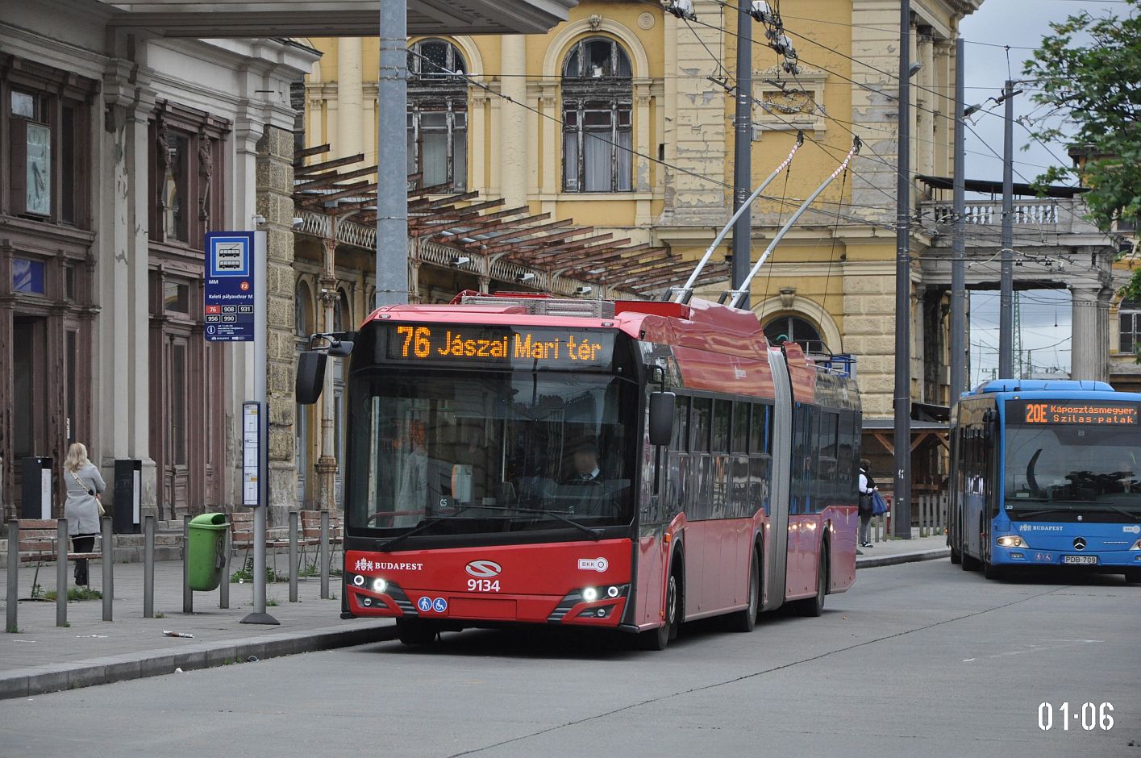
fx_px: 4986
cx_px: 570
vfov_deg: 8.7
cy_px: 379
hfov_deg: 13.1
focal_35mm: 158
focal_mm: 105
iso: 1000
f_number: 5.6
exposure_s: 1/500
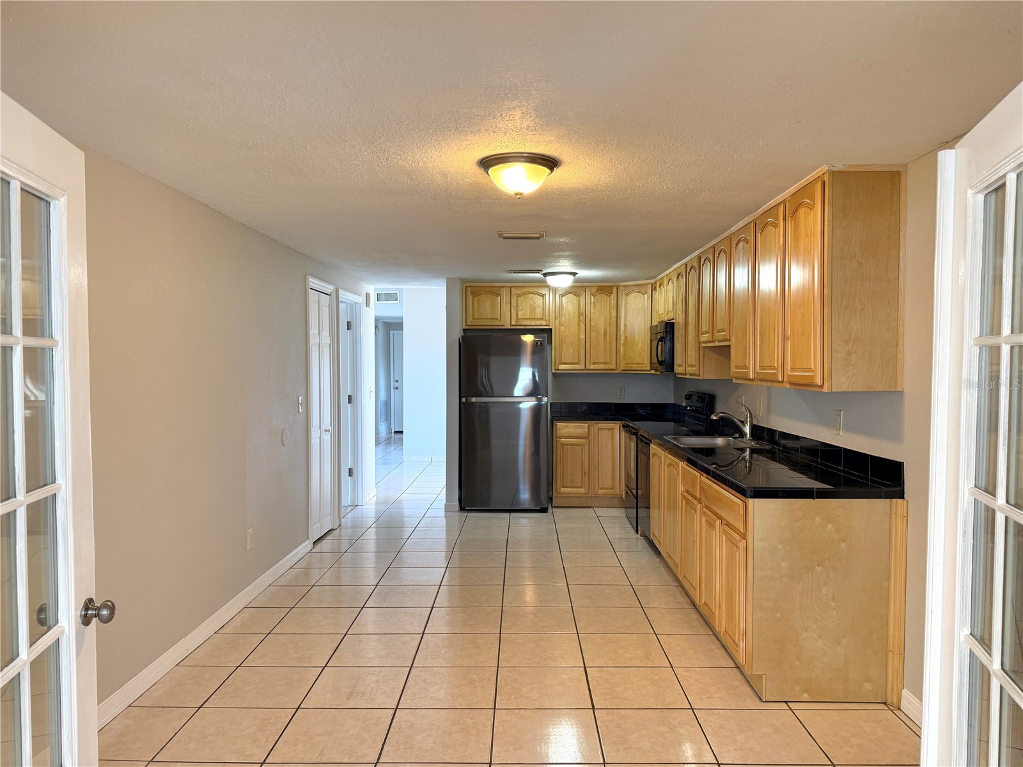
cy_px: 384
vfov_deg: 56.8
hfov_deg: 71.6
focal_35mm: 24
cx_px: 512
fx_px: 709
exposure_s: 1/120
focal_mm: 6.76
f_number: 1.78
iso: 250
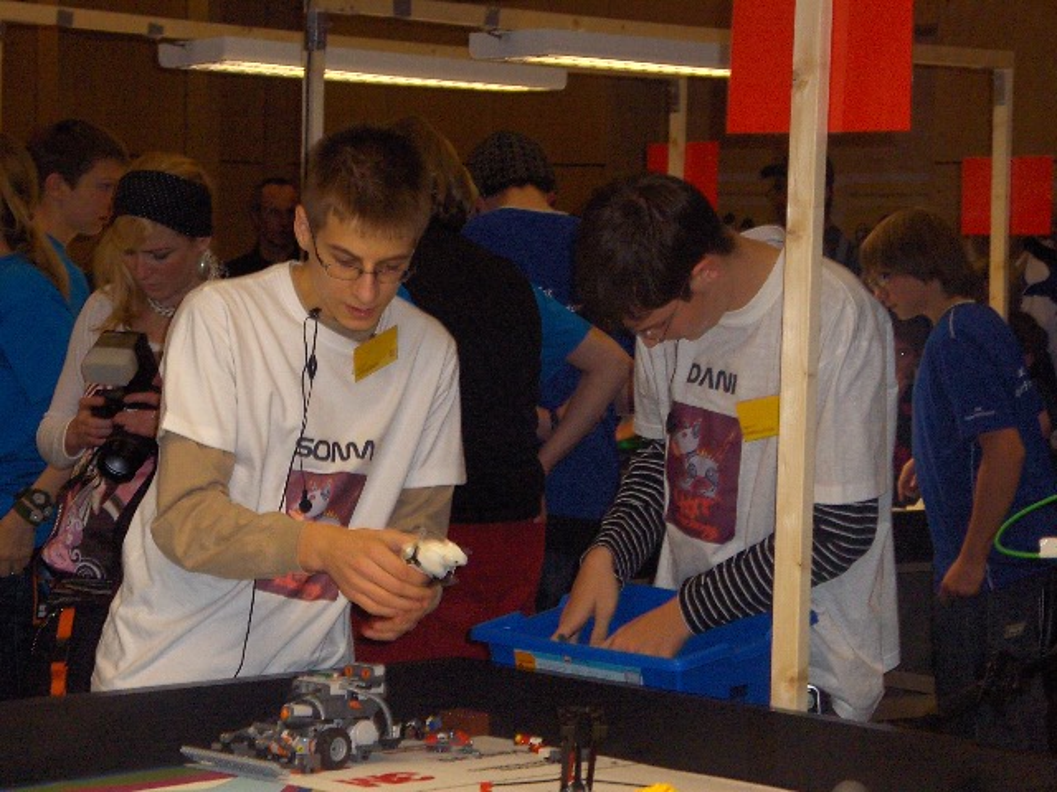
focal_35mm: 86
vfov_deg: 17.2
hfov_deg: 22.8
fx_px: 2626
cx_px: 528
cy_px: 396
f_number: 4
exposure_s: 1/108
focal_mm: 17.7
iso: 86
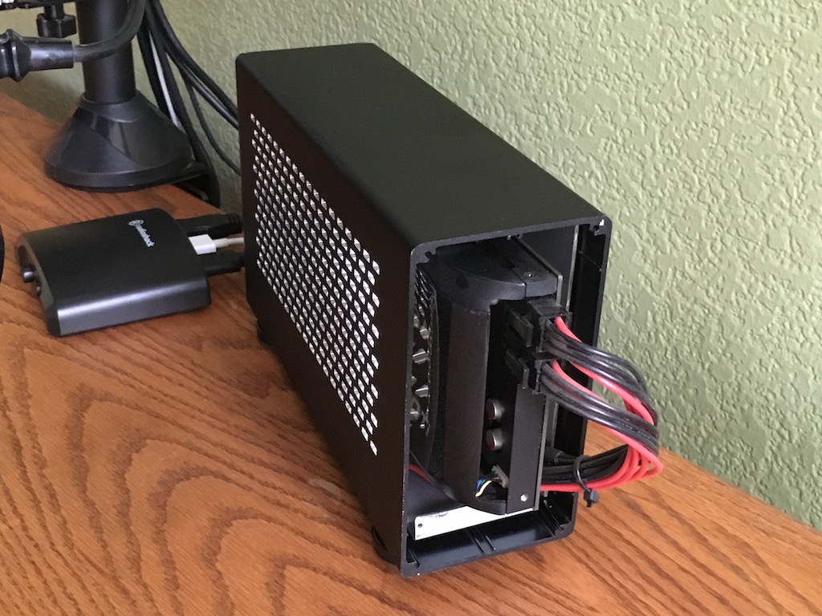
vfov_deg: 48.2
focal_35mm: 29
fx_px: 689
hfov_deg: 61.7
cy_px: 308
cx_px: 411
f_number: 2.2
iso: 250
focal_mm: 4.15
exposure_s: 1/15
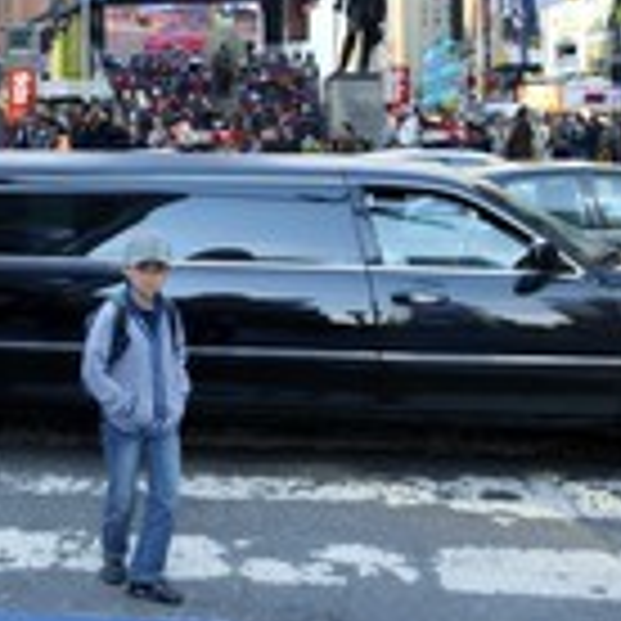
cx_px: 108
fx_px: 1258
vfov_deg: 27.1
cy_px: 104
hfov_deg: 27.1
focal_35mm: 62
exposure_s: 1/320
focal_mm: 24
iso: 400
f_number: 5
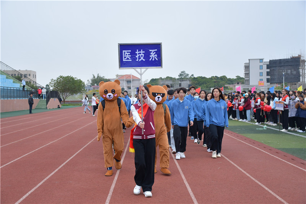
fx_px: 382
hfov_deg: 43.6
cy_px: 102
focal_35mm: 45
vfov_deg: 29.9
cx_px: 153
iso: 320
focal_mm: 30
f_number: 4
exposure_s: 1/200
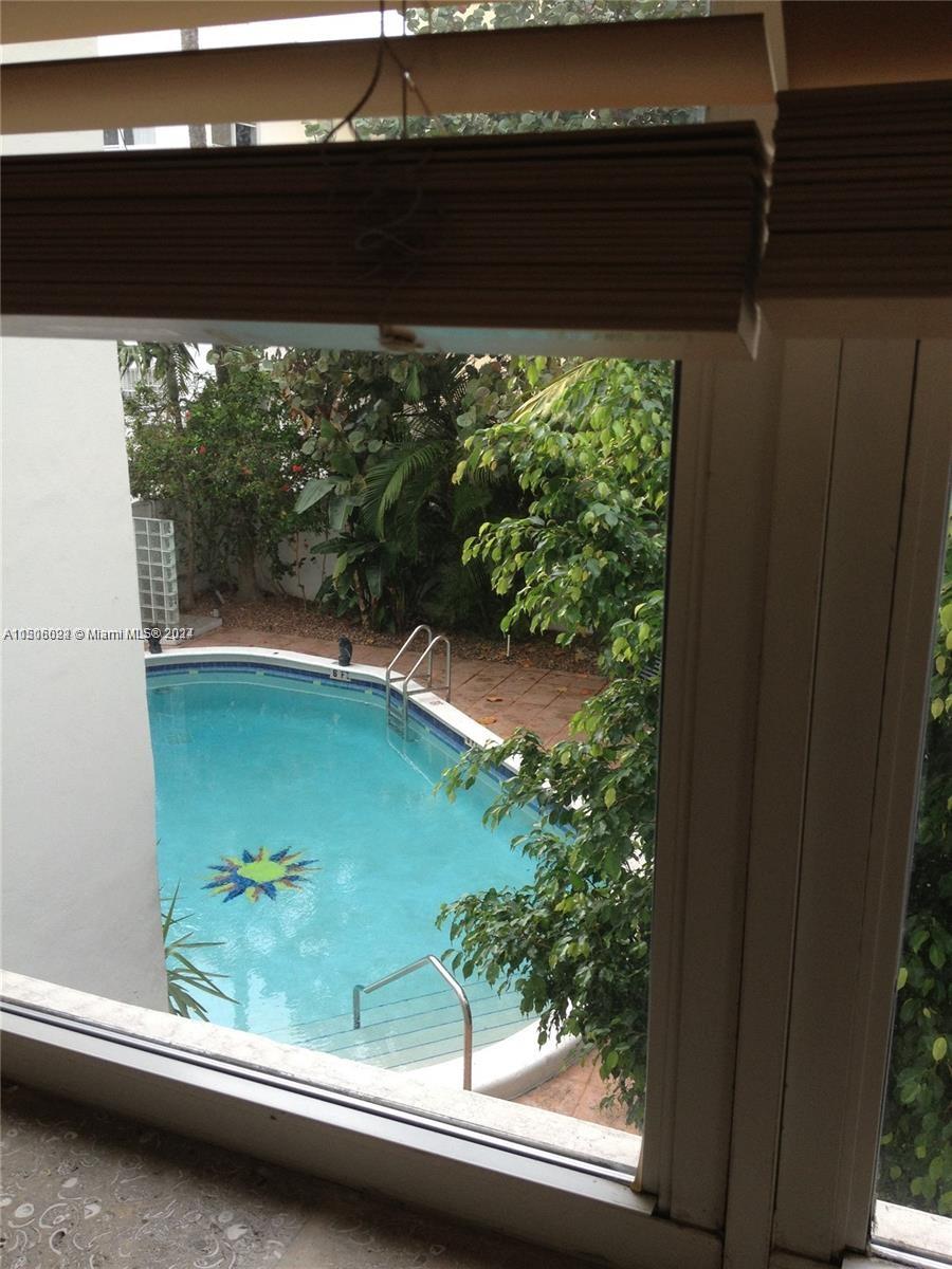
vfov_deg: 52.6
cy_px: 634
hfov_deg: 40.7
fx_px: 1283
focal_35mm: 35
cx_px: 476
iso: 80
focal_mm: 4.28
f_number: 2.4
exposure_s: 1/120
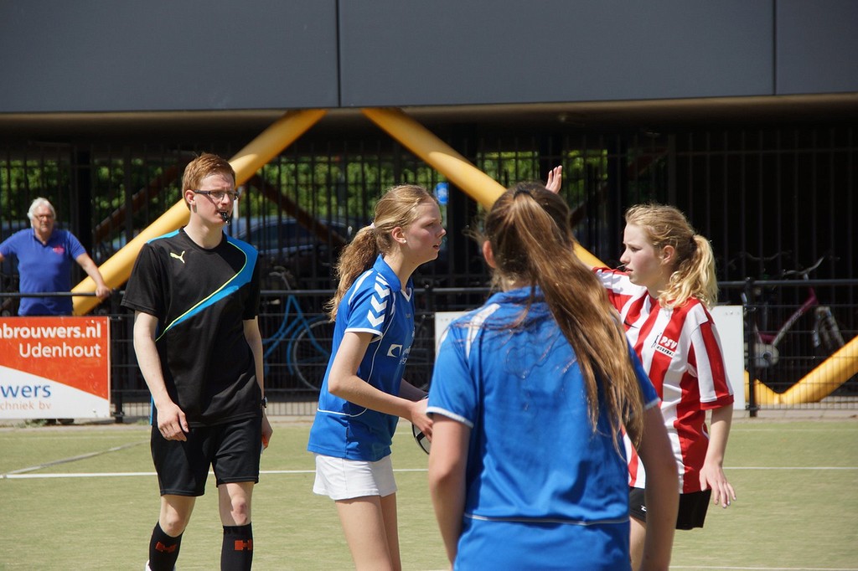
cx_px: 429
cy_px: 286
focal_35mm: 180
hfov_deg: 11.4
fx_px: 4288
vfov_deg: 7.6
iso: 160
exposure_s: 1/640
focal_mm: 120
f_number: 6.3
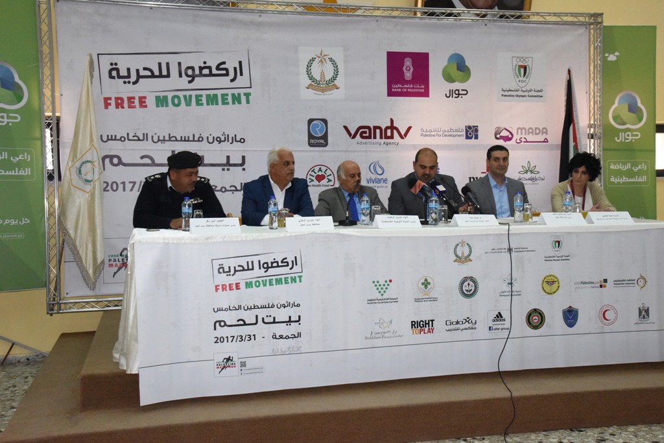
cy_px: 222
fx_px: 738
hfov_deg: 48.5
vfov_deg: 33.4
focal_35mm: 40
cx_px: 332
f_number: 13
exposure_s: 1/250
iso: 10000
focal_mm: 40
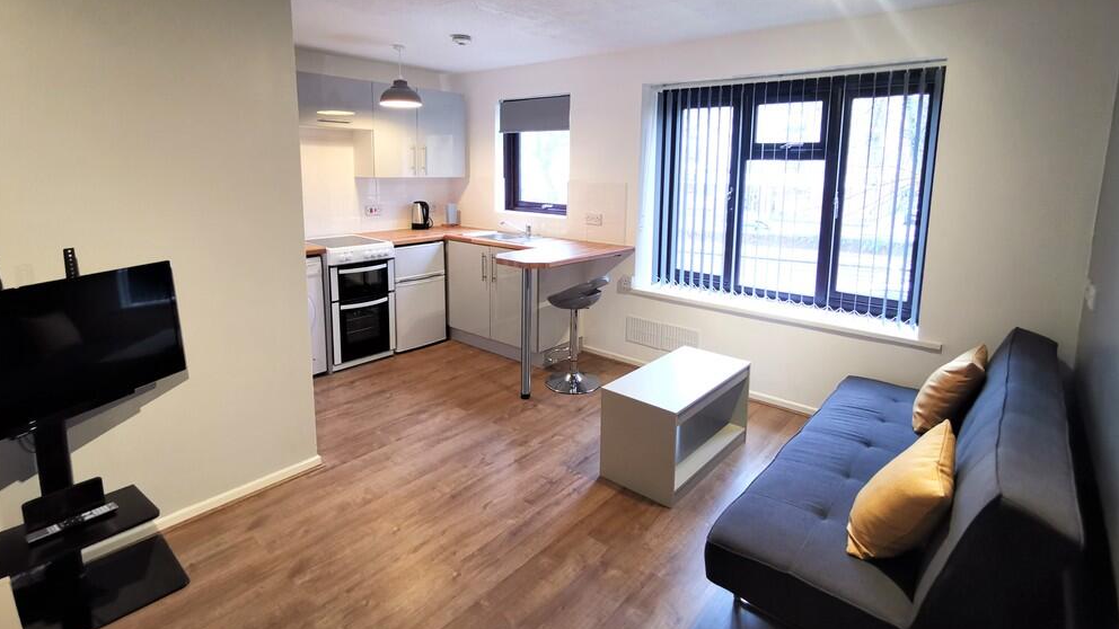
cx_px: 570
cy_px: 246
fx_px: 534
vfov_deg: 60.4
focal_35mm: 18
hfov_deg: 92.7
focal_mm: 3.95
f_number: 2.2
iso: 400
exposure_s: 1/33.3
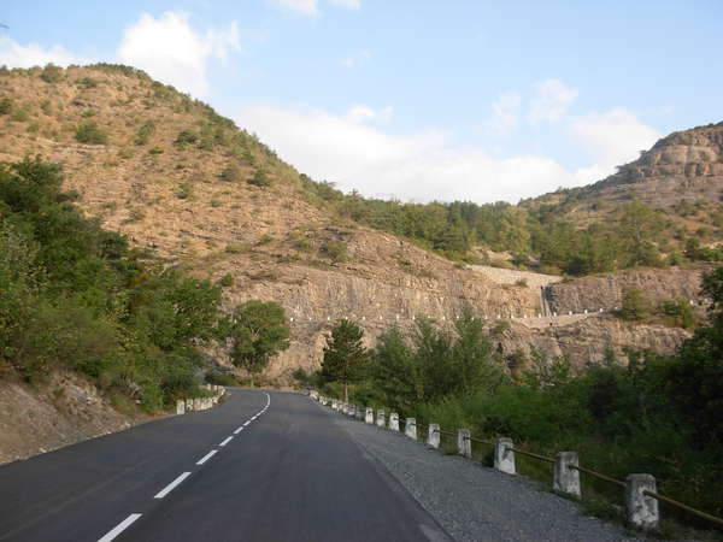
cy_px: 271
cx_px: 362
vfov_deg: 37.7
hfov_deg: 49.0
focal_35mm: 38
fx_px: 794
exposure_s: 1/384
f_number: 2.9
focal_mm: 6.3
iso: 79
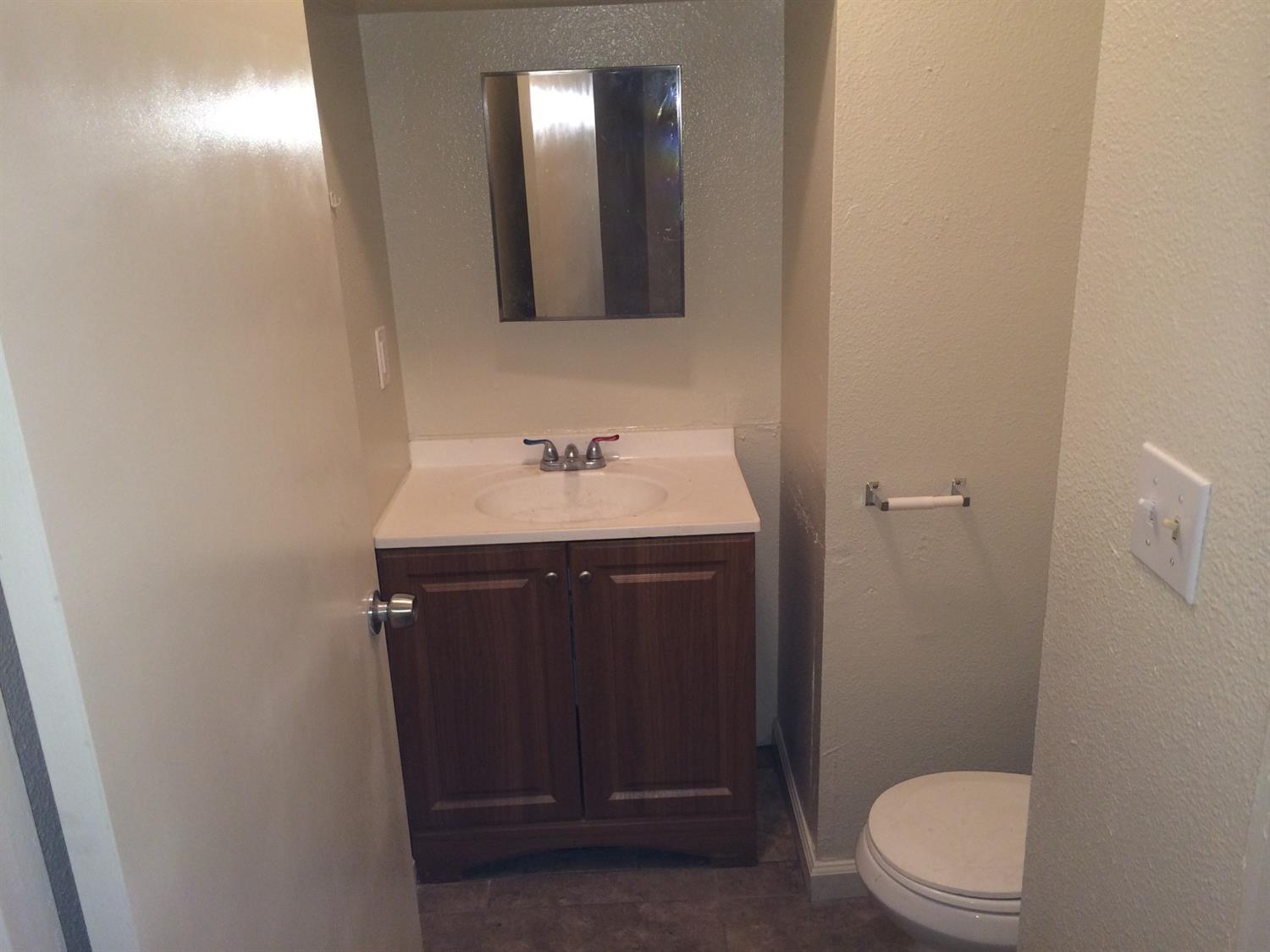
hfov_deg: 60.0
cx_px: 635
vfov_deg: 46.8
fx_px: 1100
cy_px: 476
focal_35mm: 30
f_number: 2.2
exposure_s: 1/30
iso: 80
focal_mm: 4.12
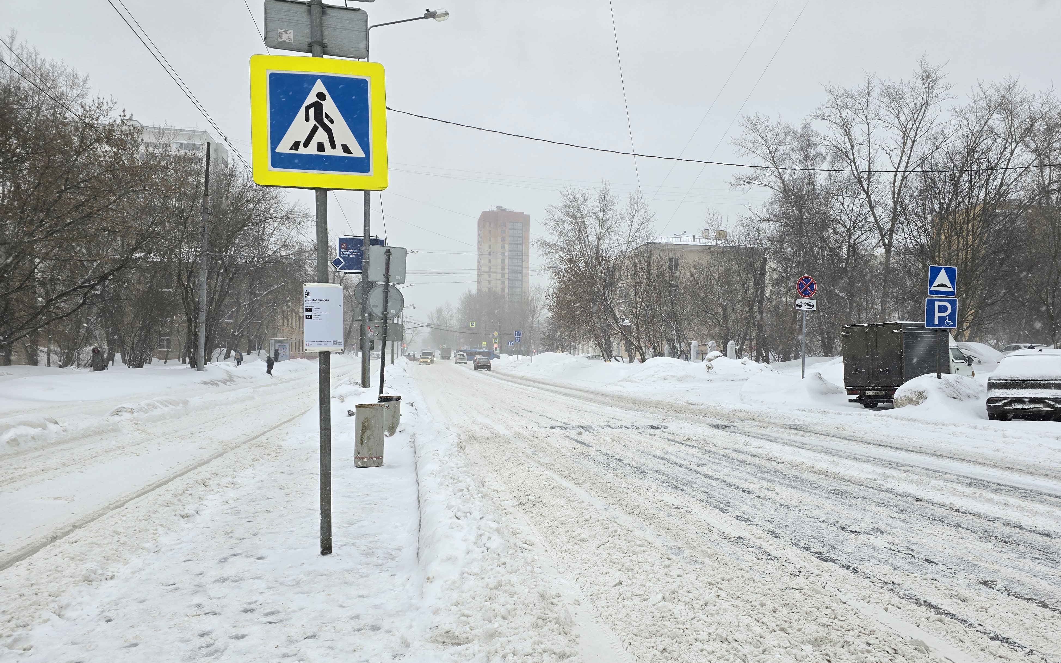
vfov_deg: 49.1
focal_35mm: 25
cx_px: 536
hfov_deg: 72.5
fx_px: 723
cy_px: 382
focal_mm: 6.3
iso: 12
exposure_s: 1/285
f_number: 1.7
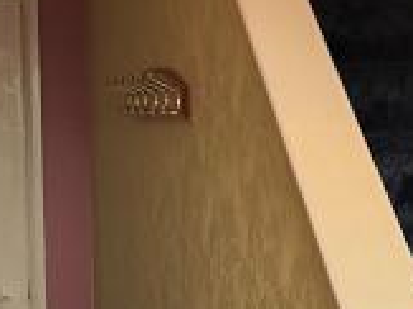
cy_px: 137
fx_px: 1049
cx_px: 530
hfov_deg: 20.4
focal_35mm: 88
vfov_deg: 16.8
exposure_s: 1/99
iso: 125
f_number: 2.2
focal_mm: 2.22
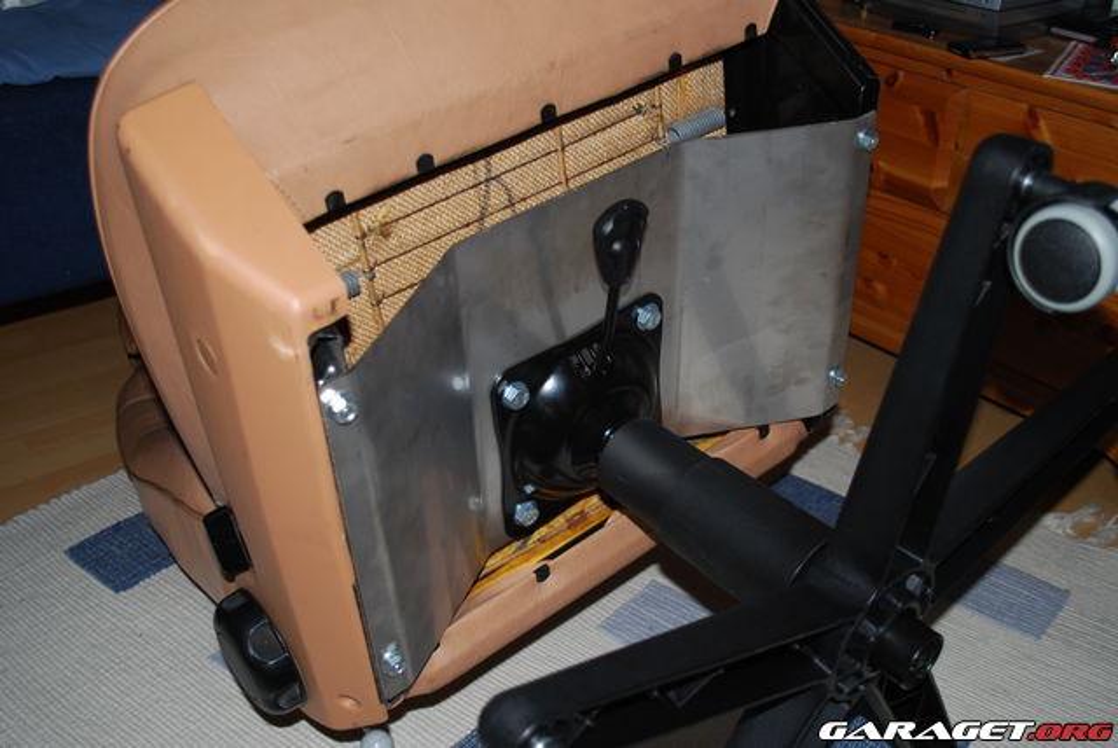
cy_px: 374
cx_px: 559
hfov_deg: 49.5
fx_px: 1212
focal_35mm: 39
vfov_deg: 34.3
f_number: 4.2
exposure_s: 1/60
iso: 100
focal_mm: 26
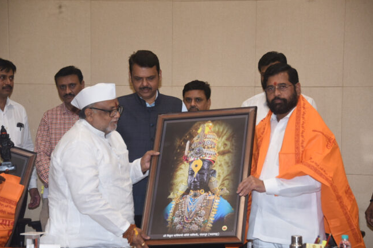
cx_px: 183
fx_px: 1243
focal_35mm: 120
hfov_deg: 17.1
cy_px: 127
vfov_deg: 11.4
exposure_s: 1/60
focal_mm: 112
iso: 720
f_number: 5.3
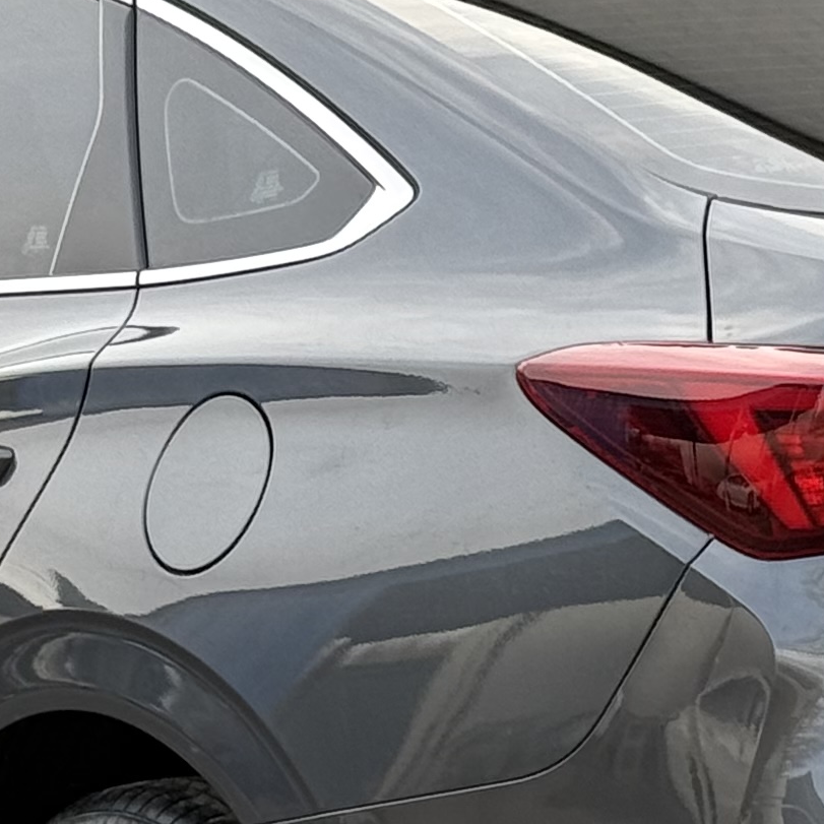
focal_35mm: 211
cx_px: 529
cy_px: 540
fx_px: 5682
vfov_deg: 8.3
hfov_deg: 8.3
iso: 50
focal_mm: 6.76
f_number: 1.78
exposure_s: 1/177
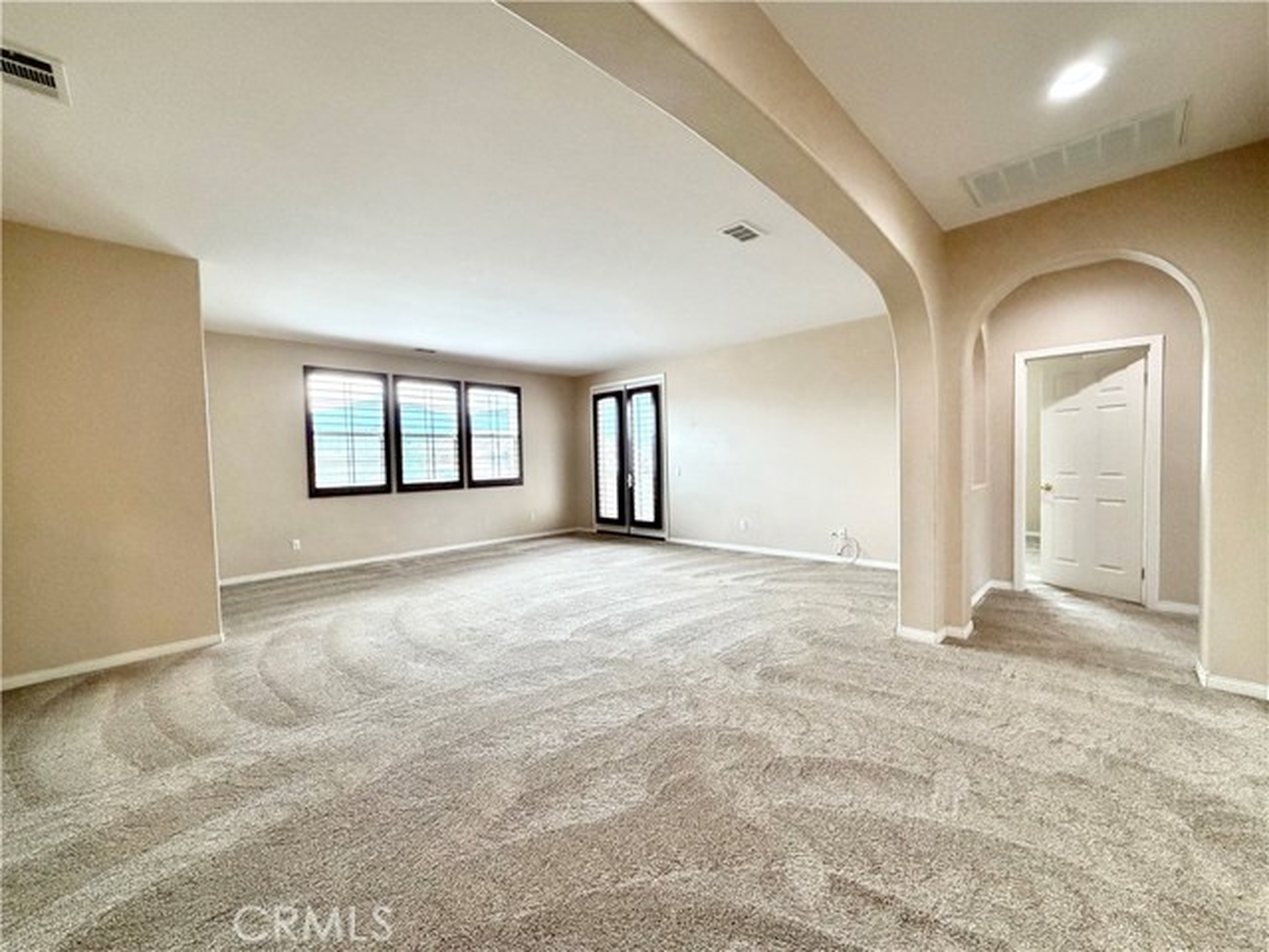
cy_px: 476
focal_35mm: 14
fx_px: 513
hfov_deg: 102.1
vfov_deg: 85.7
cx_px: 634
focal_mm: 2.22
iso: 320
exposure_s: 1/120
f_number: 2.2
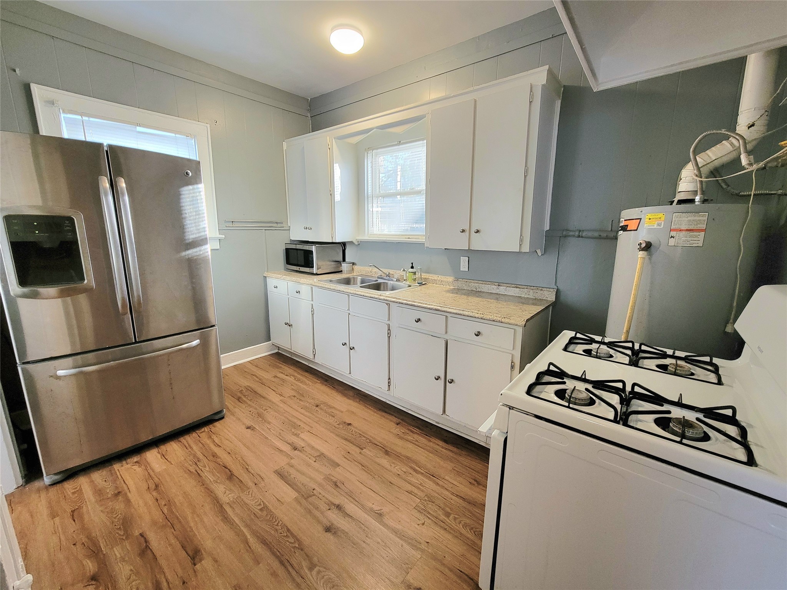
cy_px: 295
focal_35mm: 13
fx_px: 296
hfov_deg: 106.2
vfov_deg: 89.9
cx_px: 394
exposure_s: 1/40
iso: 320
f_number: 2.2
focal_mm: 2.2
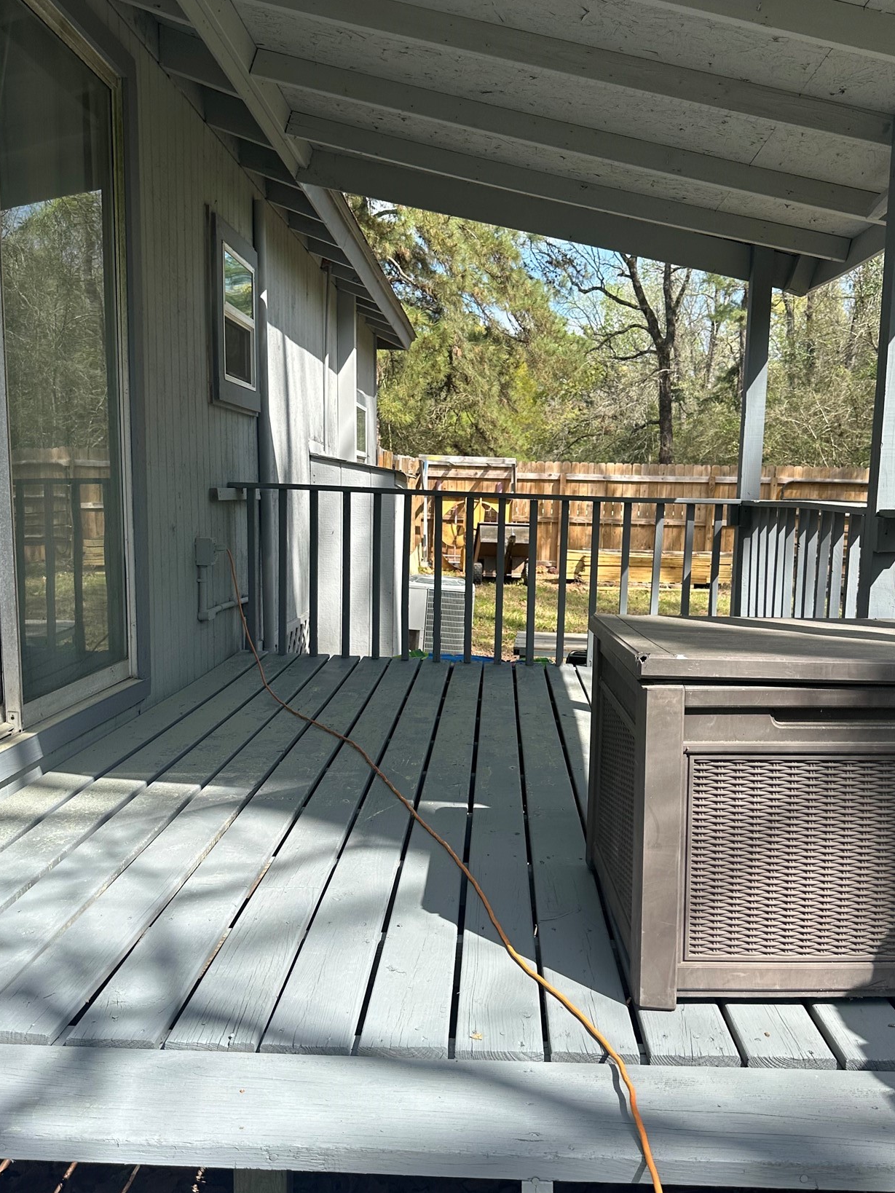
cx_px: 482
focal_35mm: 30
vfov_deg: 59.9
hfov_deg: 46.8
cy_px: 647
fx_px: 1034
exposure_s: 1/2028
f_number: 1.78
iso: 80
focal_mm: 6.86
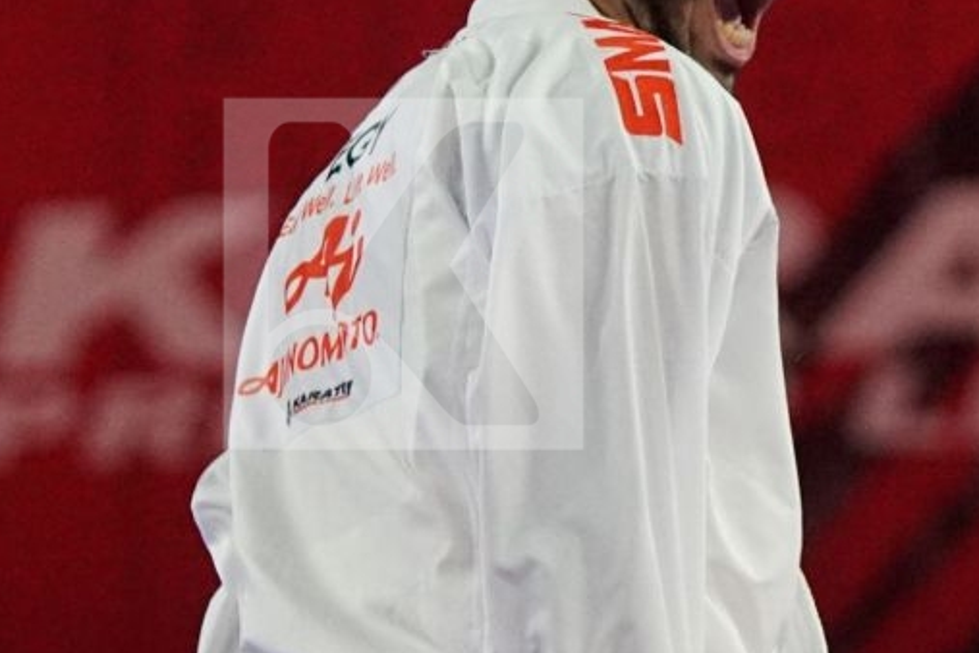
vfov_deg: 2.0
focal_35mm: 692
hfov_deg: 3.0
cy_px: 274
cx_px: 1058
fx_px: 18817
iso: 3200
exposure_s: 1/2000
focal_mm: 130
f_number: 2.8
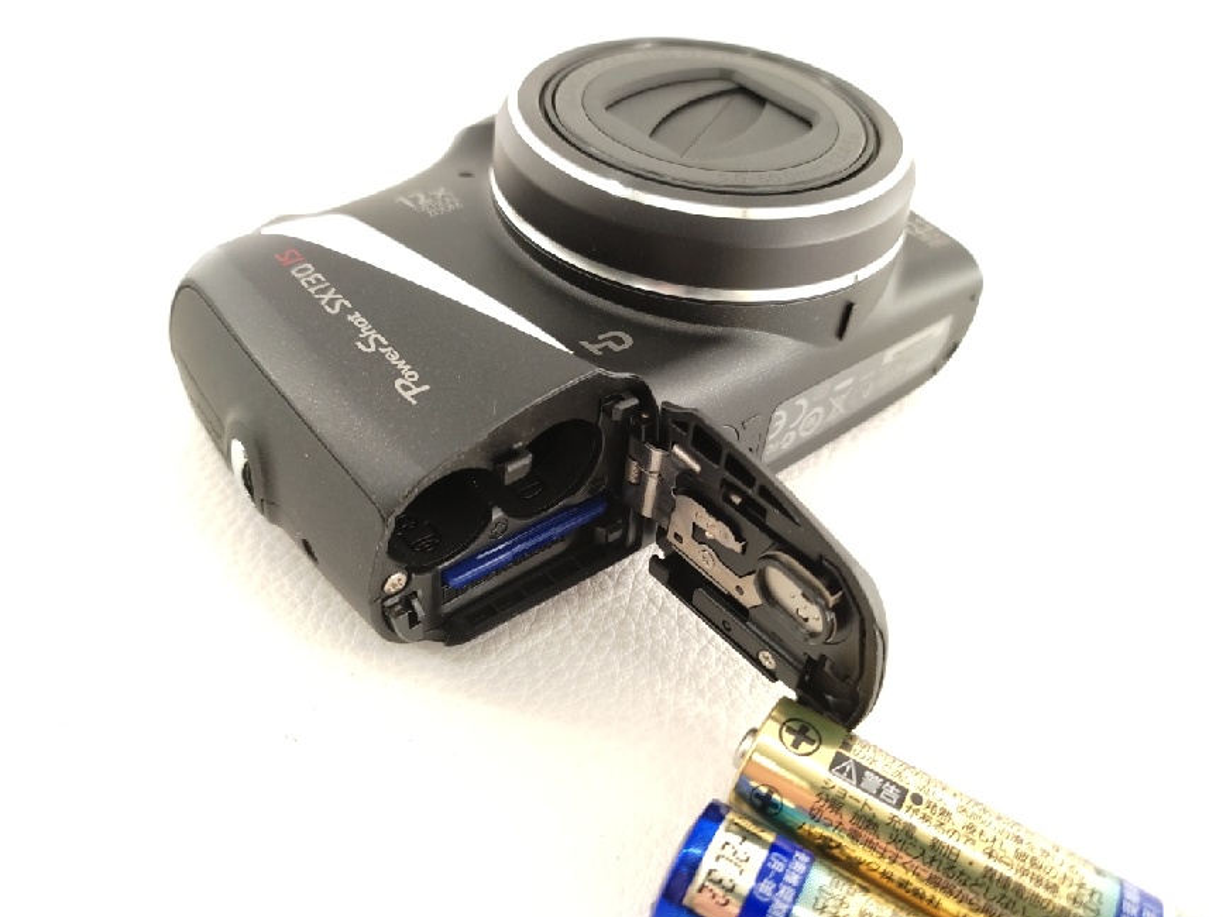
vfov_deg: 51.3
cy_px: 465
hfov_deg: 65.3
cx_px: 614
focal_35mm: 27
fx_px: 954
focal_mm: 4.74
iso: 270
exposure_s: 1/90
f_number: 1.79
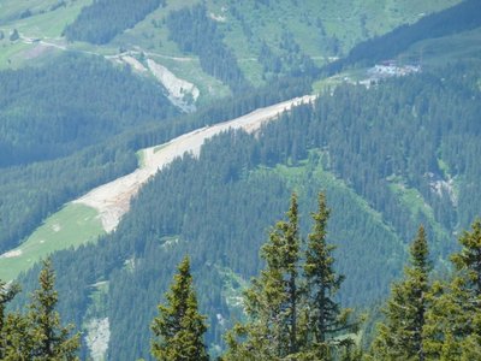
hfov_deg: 10.1
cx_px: 240
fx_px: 2723
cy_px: 180
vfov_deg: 7.6
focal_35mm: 196
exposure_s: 1/200
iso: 80
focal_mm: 32.1
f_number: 4.5
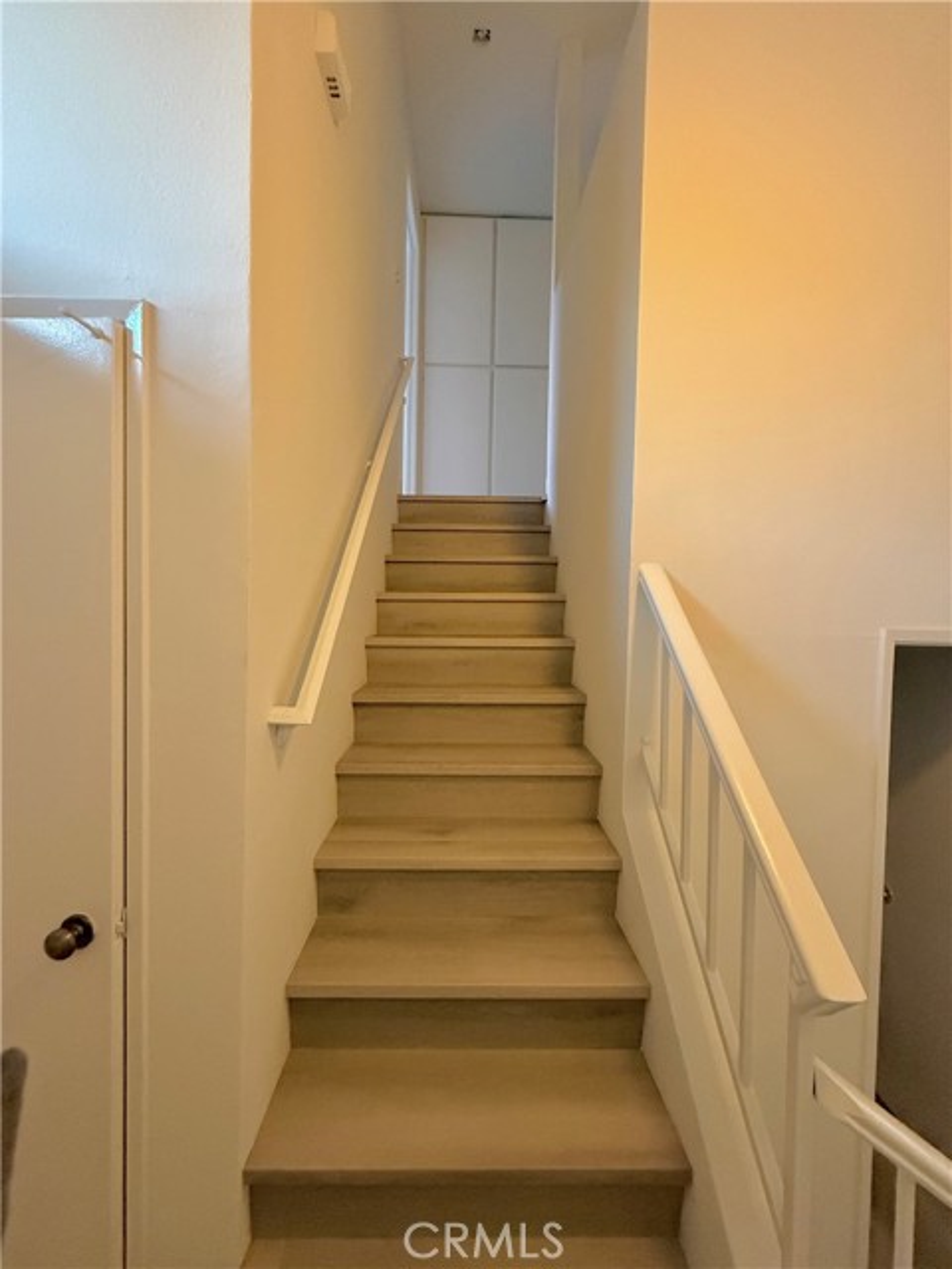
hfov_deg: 85.7
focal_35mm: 14
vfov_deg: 102.1
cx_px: 476
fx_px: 513
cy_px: 634
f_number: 2.2
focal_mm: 2.22
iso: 800
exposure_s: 1/60
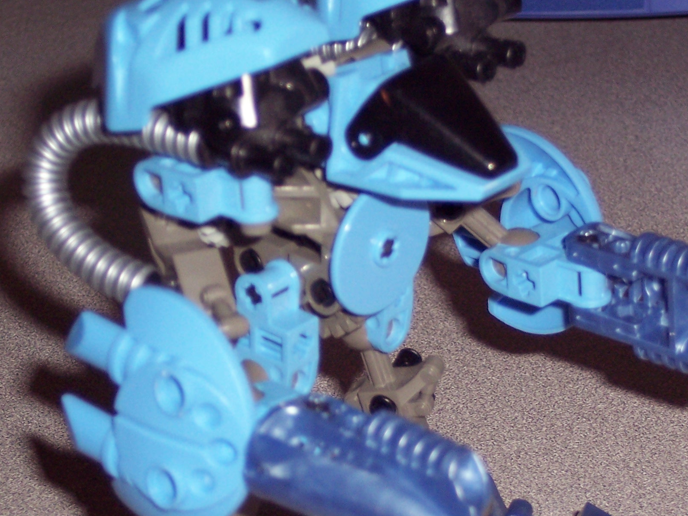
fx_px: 2762
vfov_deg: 10.7
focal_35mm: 139
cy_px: 354
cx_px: 385
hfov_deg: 14.2
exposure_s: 1/90
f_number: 4
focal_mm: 16
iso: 140
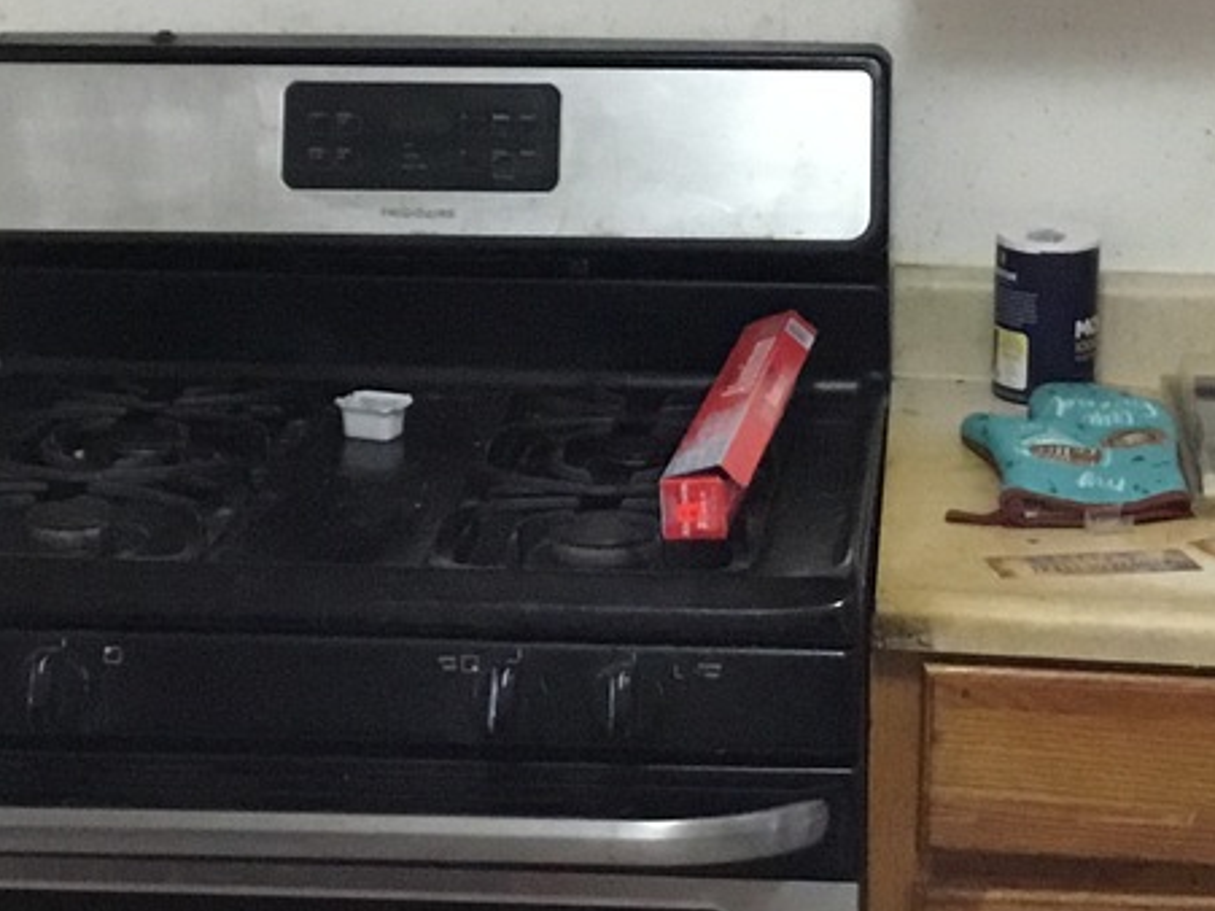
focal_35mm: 99
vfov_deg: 14.8
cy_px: 84
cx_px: 730
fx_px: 3474
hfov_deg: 19.8
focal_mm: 3.3
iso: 320
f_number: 2.4
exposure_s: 1/15
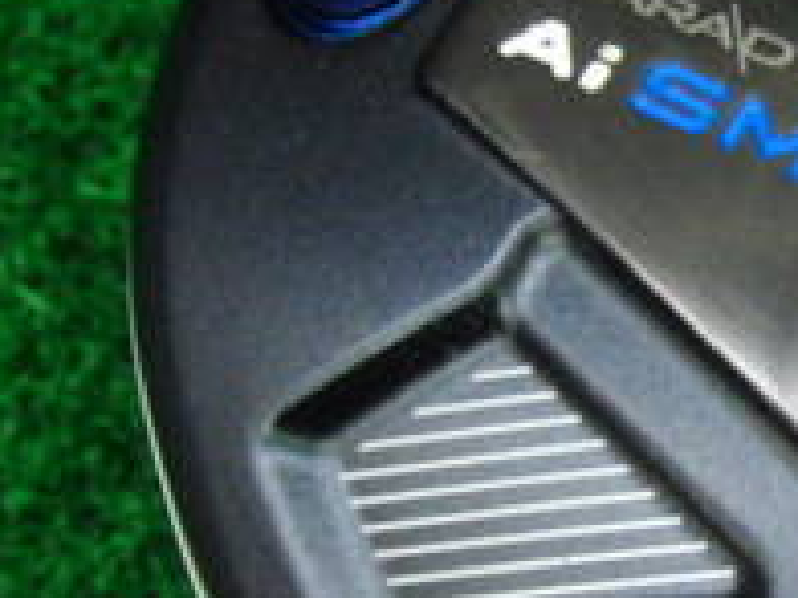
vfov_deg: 12.2
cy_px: 395
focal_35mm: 121
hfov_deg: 15.6
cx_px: 1006
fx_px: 2789
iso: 400
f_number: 3.6
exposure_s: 1/60
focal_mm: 6.42
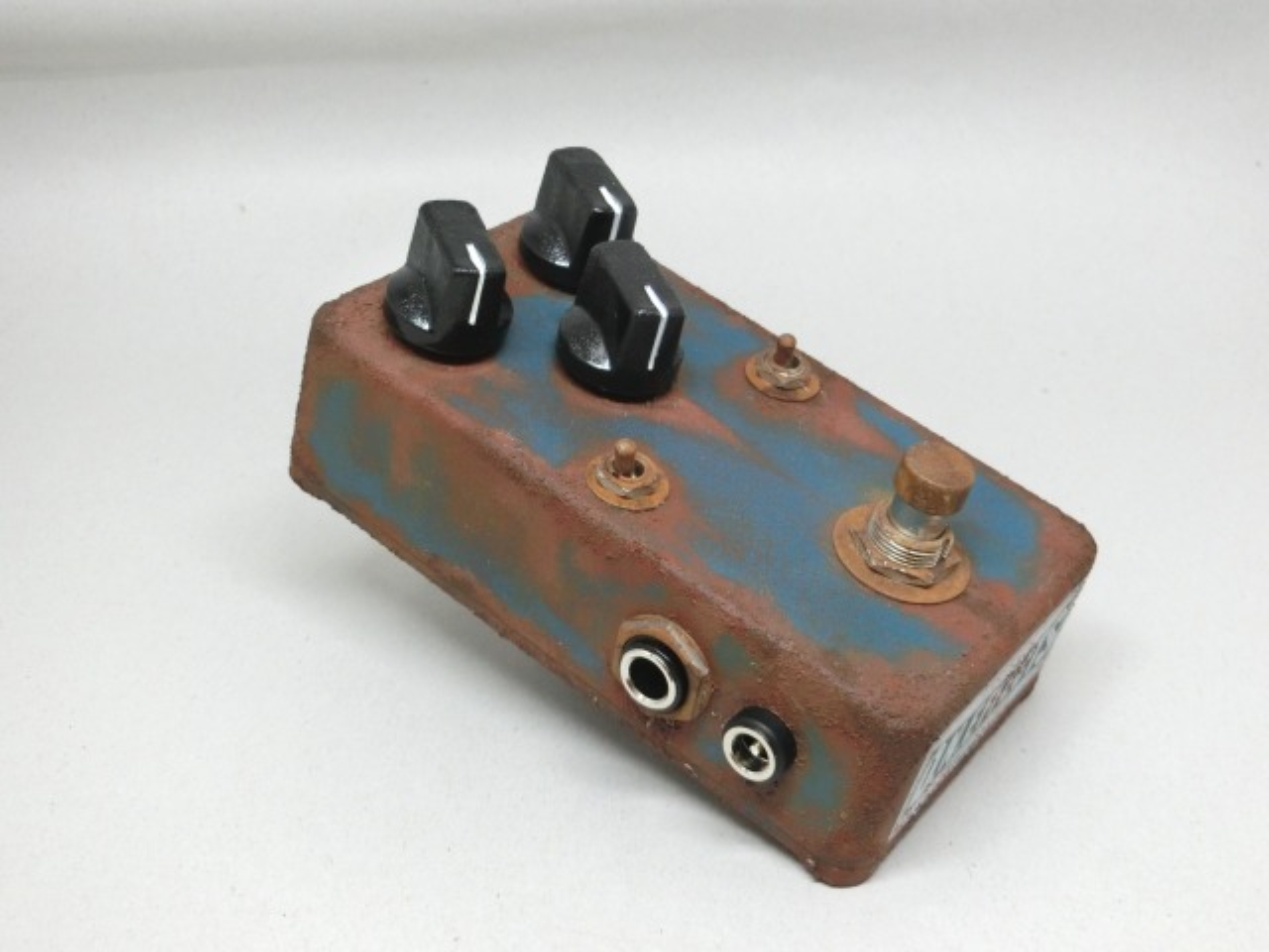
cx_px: 634
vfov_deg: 32.2
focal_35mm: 45
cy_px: 476
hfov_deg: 42.1
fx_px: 1650
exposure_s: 1/125
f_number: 4.4
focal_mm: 8
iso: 250
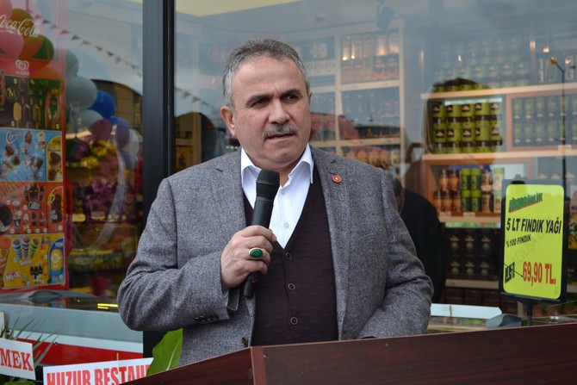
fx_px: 1058
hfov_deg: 30.5
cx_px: 288
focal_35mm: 66
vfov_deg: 20.6
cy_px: 192
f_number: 5.6
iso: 180
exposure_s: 1/125
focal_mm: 44
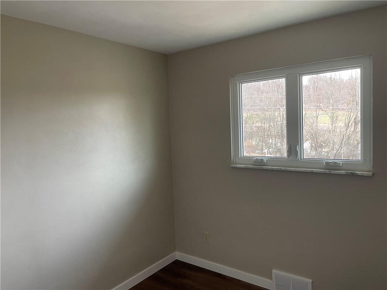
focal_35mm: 25
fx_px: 279
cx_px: 194
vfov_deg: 54.9
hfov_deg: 69.4
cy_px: 145
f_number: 1.6
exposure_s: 1/74
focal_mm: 5.1
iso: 125
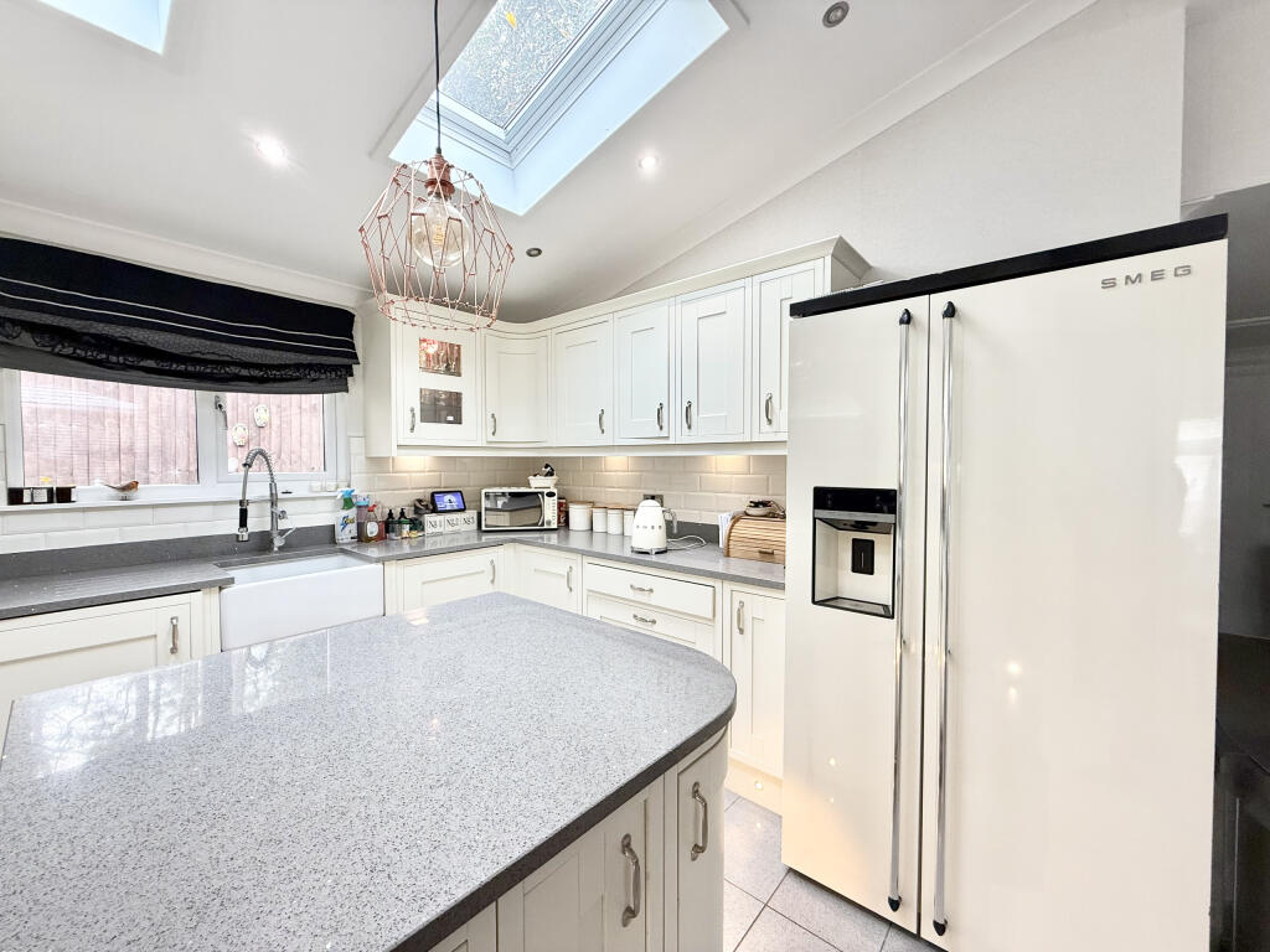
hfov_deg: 102.1
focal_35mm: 14
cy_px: 476
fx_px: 514
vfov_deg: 85.7
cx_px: 635
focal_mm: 2.22
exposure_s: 1/100
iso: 160
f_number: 2.2
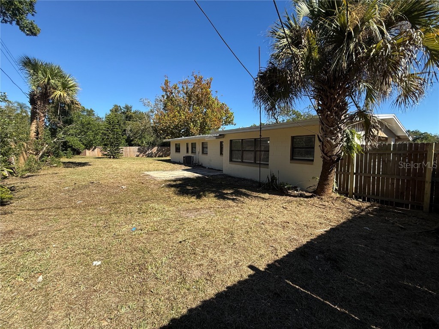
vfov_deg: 85.7
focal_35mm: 14
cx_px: 220
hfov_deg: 102.1
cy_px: 164
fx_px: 178
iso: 50
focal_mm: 2.22
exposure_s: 1/1068
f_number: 2.2
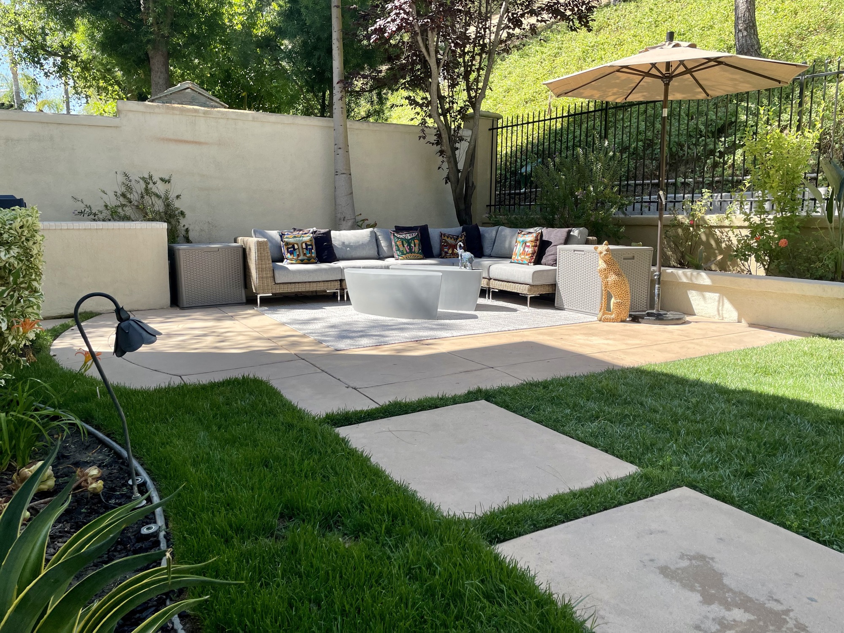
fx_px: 634
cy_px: 316
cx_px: 422
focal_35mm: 26
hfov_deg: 67.3
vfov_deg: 53.1
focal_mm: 4.2
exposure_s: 1/910
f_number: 1.6
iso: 32
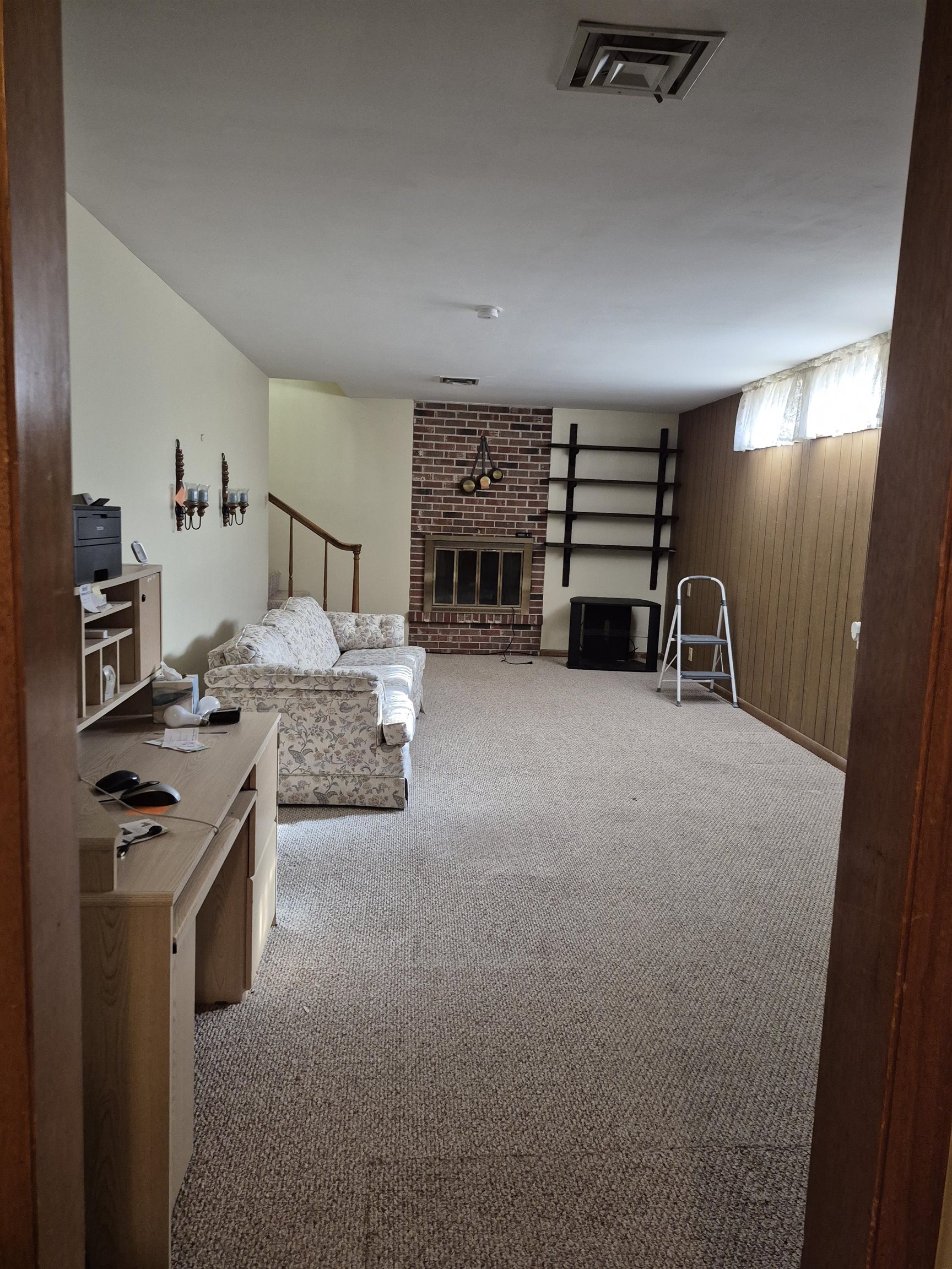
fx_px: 843
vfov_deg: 73.9
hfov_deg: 58.9
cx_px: 476
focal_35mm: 23
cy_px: 634
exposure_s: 1/120
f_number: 1.8
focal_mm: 5.4
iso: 500
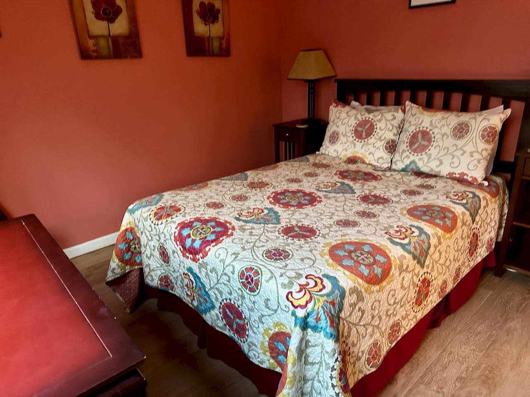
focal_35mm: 24
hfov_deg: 71.6
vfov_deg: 56.8
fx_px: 367
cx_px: 265
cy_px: 198
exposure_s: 1/40
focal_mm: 6.86
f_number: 1.78
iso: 800
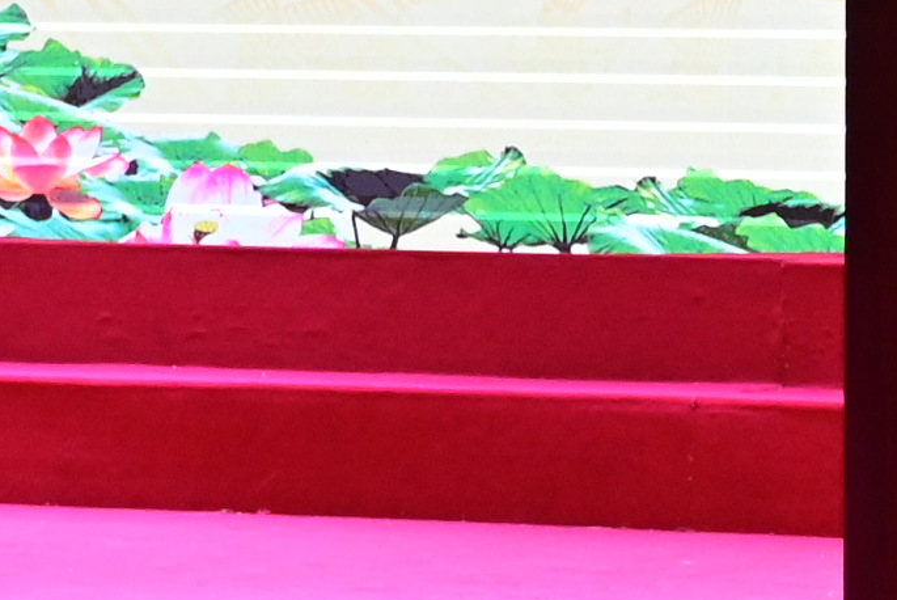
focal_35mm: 288
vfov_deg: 4.7
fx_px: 7182
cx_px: 397
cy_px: -356
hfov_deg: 7.1
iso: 2000
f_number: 4.5
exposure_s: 1/200
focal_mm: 45
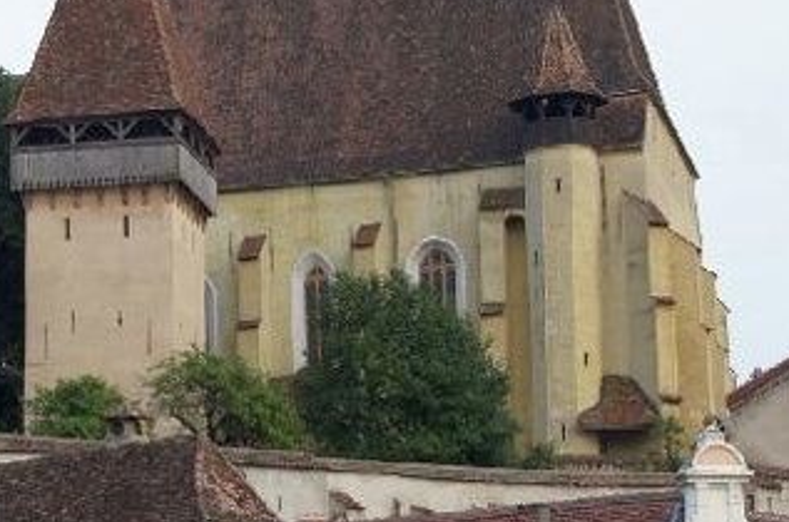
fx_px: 2871
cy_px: 321
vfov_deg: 10.4
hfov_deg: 15.6
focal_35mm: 131
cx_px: 274
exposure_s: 1/80
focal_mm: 35
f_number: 5.6
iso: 100
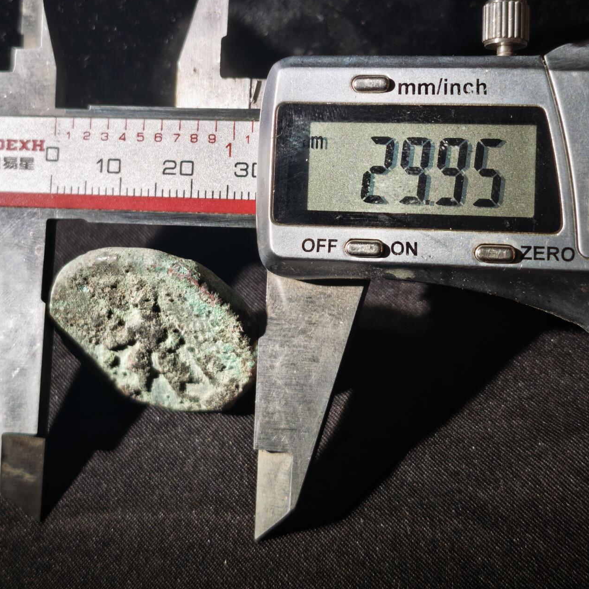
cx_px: 298
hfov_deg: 27.3
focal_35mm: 63
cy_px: 175
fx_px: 1213
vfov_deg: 27.1
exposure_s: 1/100
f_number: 1.63
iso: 320
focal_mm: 5.85
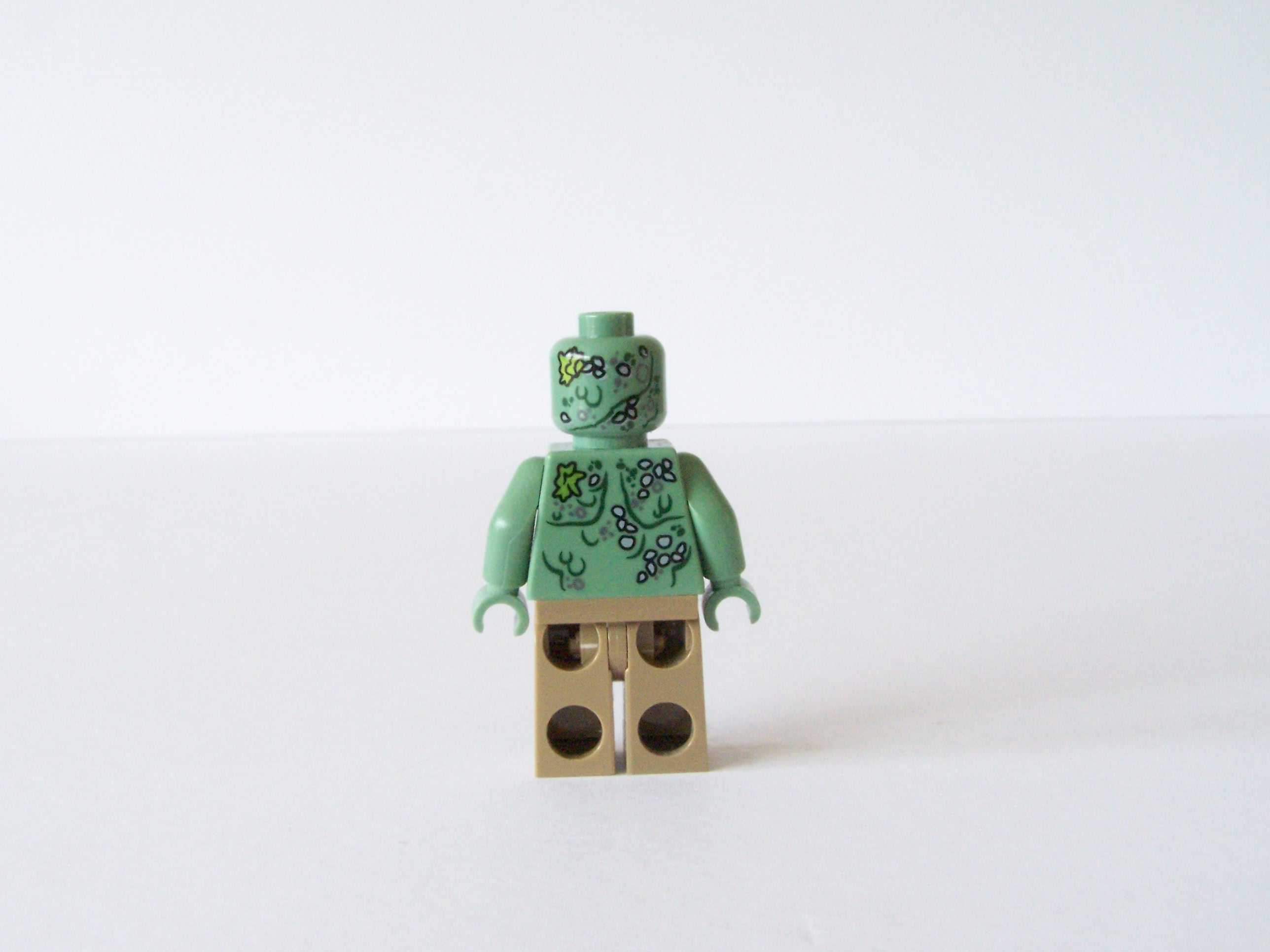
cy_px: 476
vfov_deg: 33.6
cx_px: 635
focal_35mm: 43
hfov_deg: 43.9
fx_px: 1578
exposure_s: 1/6
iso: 400
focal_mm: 7.1
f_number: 8
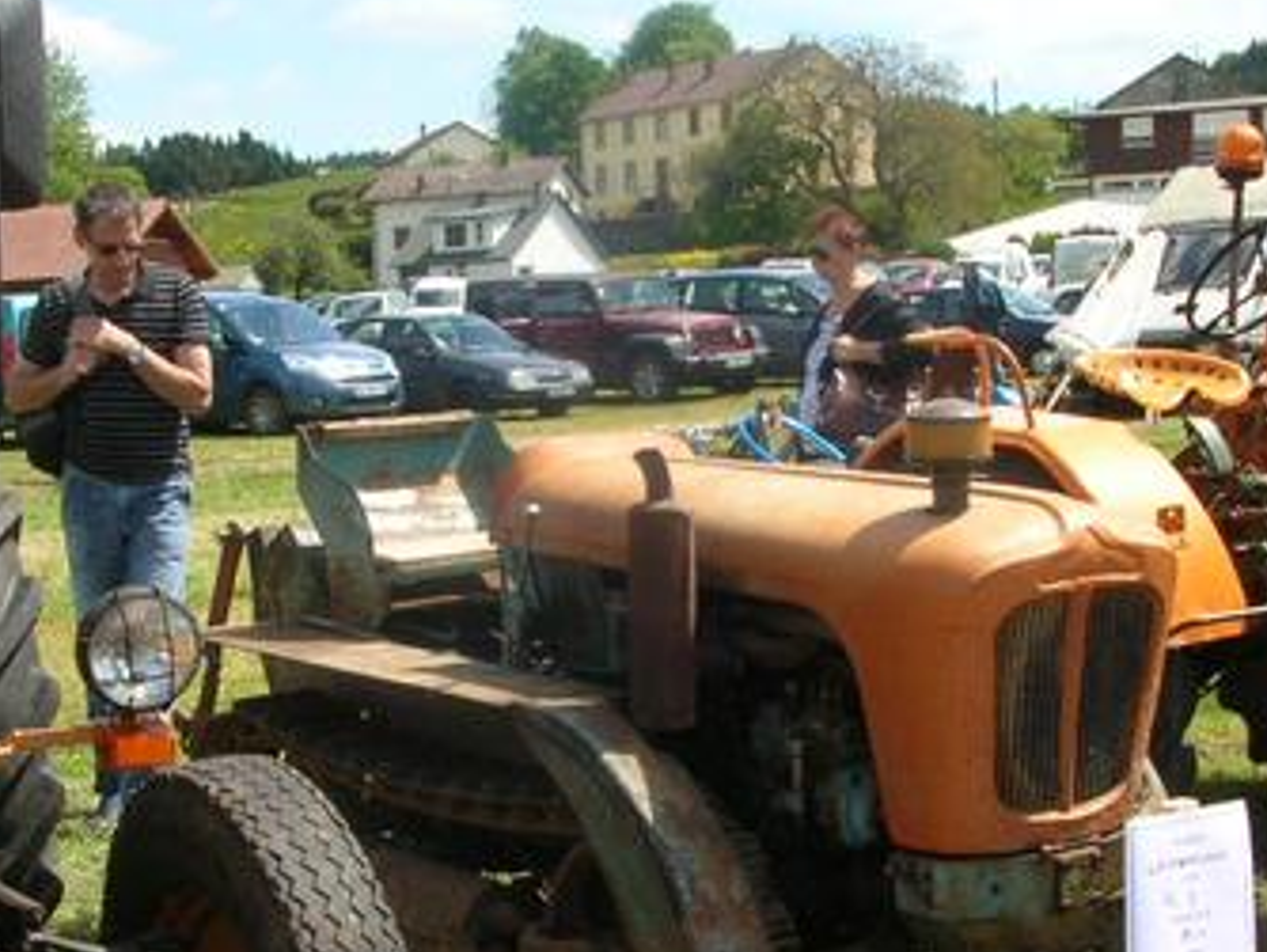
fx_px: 2454
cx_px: 634
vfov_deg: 21.9
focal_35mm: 67
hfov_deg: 28.9
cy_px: 546
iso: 50
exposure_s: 1/198
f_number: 5.6
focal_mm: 5.8
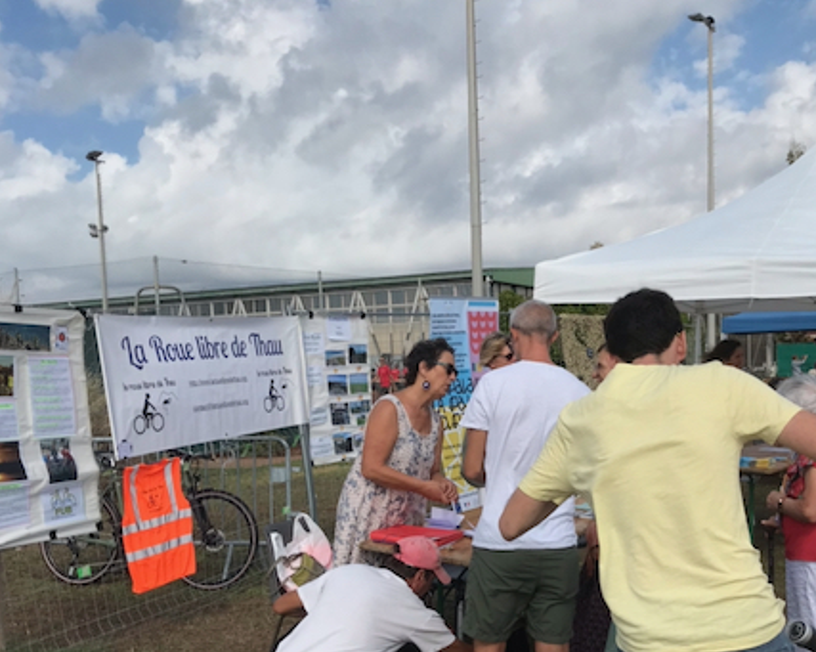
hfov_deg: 44.6
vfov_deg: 36.1
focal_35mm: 41
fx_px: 989
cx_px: 482
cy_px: 438
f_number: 1.8
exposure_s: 1/4000
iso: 20
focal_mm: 3.99
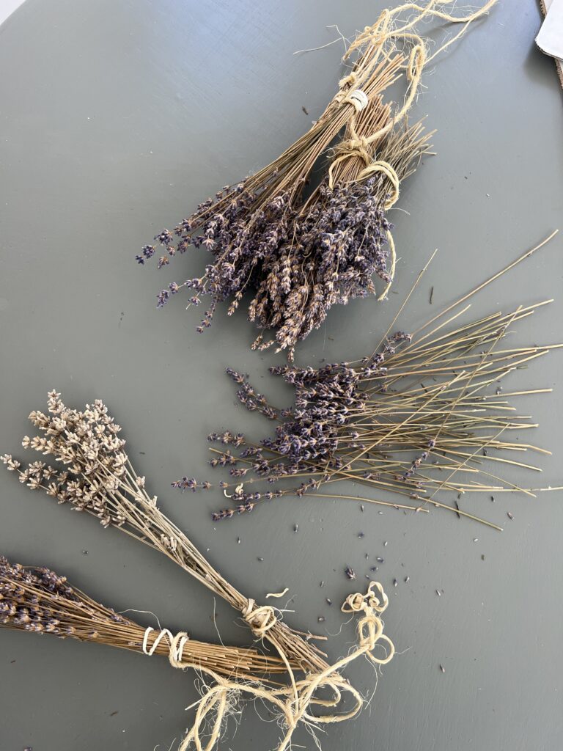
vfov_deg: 67.3
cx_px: 282
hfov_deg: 53.1
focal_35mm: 26
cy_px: 376
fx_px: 564
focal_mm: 5.7
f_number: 1.5
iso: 64
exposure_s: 1/121
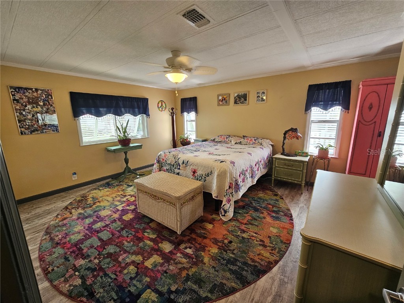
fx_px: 152
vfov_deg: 89.9
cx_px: 202
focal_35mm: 13
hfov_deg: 106.2
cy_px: 152
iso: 100
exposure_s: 1/60
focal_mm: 2.2
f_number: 2.2
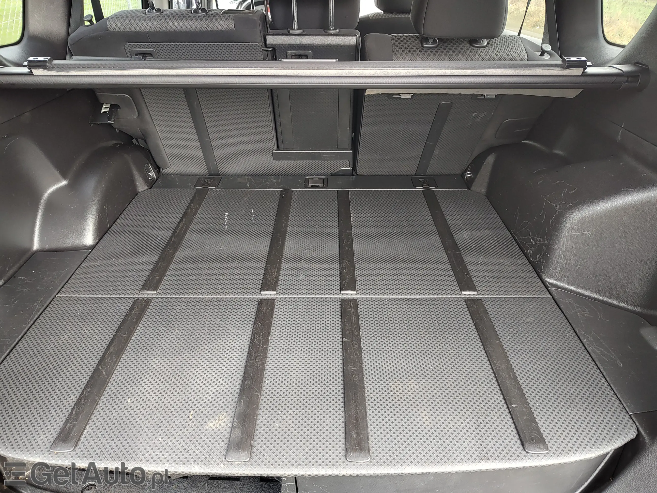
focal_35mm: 23
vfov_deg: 58.9
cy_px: 246
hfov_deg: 73.9
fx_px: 437
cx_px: 328
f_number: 1.8
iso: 484
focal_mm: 5.56
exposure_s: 1/33.3
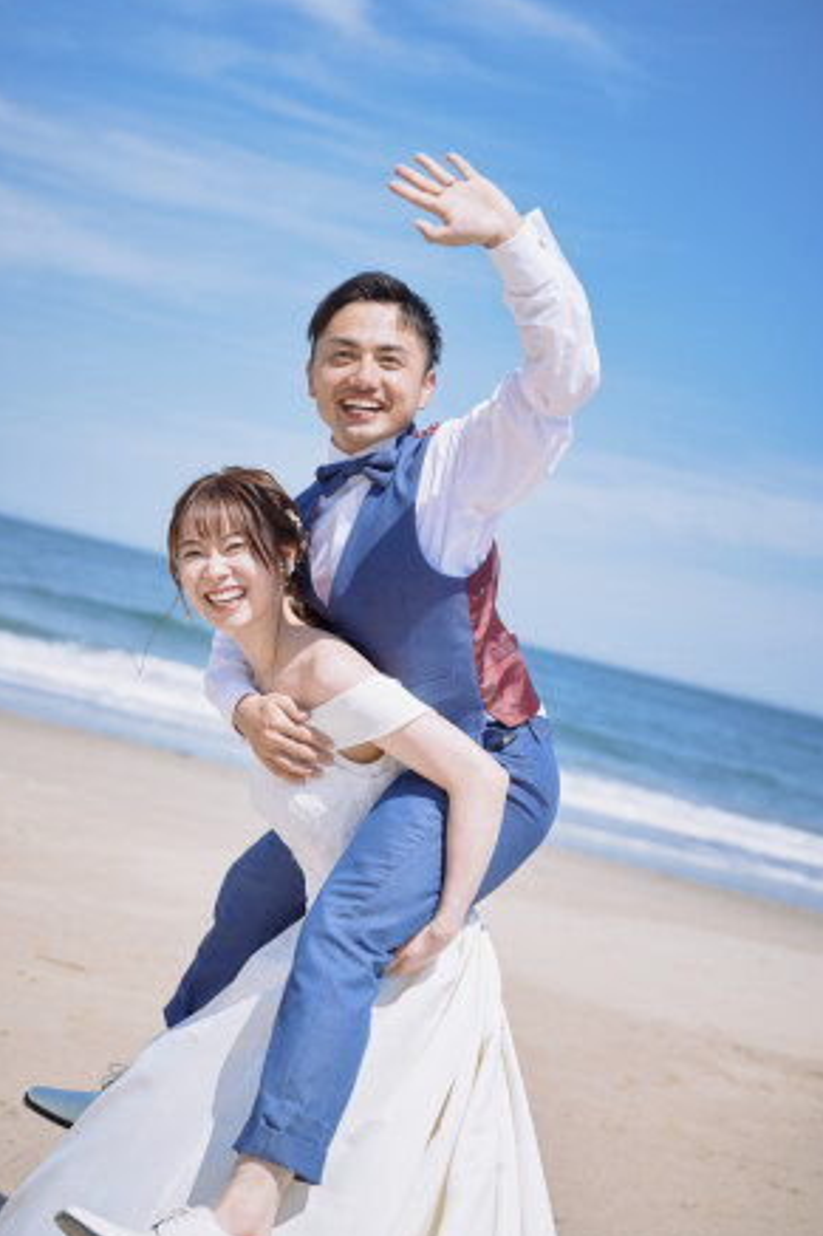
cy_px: 621
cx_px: 379
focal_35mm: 55
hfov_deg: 24.6
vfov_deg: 36.3
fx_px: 1887
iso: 100
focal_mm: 50
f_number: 3.2
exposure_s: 1/1600
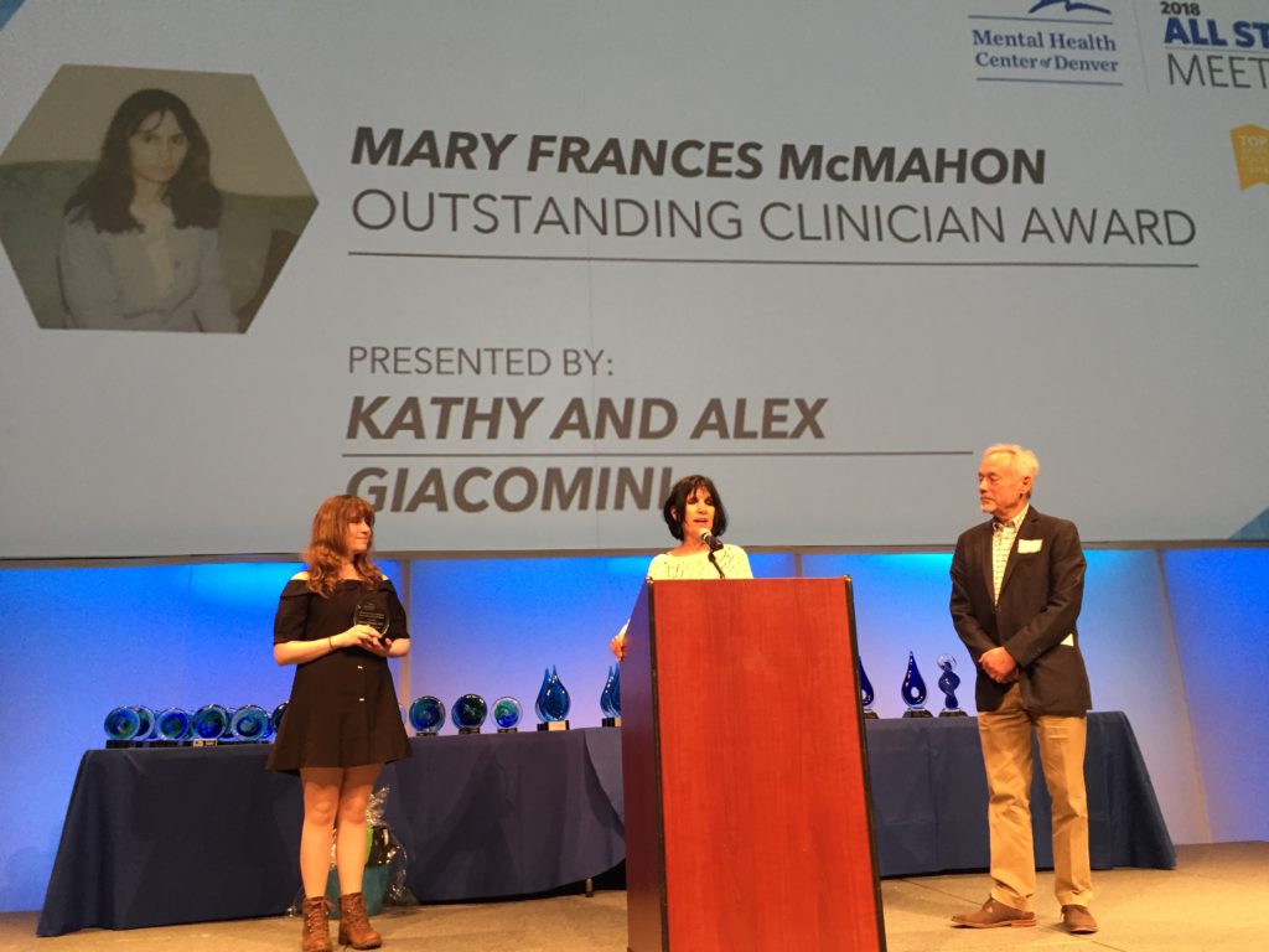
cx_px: 634
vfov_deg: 48.2
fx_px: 1063
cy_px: 476
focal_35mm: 29
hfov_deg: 61.7
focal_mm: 4.15
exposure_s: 1/30
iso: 125
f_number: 2.2
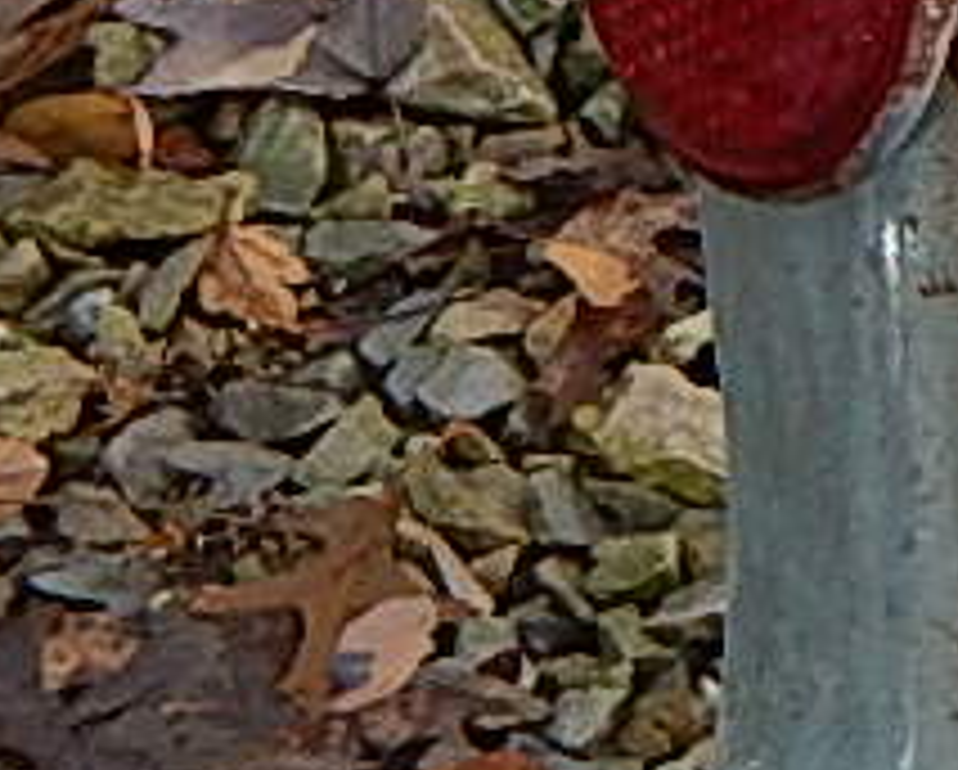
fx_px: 6445
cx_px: 2397
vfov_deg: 6.6
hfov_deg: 7.8
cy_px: -680
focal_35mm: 227
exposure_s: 1/160
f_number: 3.2
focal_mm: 5.6
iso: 125
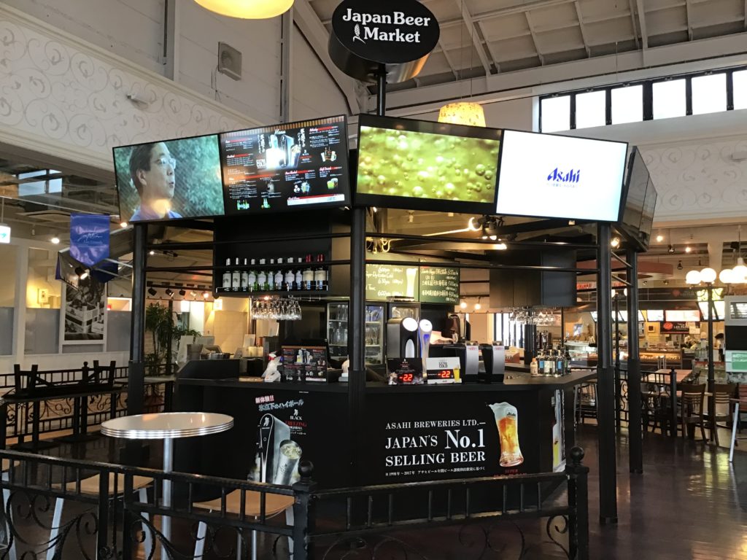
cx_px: 374
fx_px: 669
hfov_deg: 58.4
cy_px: 280
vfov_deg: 45.4
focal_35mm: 31
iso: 125
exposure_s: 1/33
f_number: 2.4
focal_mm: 3.3
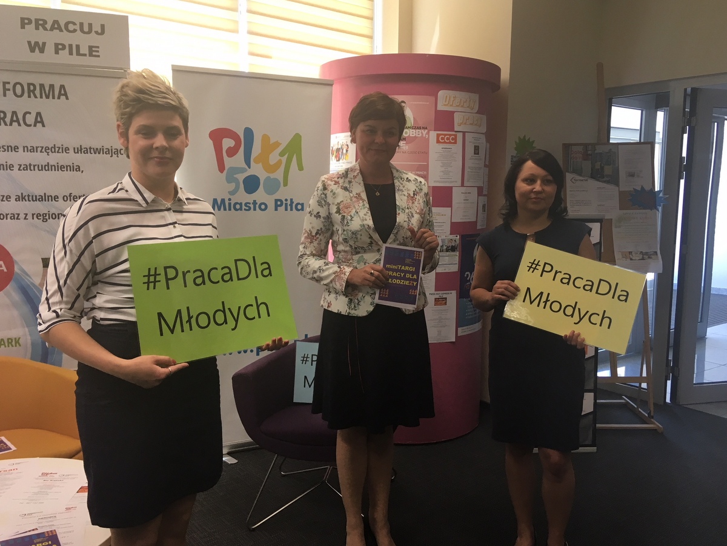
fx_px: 609
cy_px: 273
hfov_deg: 61.6
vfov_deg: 48.3
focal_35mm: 29
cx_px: 364
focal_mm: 4.15
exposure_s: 1/33
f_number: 2.2
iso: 40
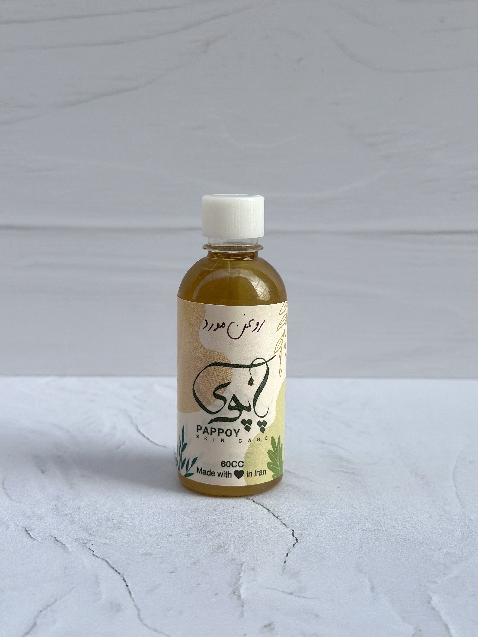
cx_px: 239
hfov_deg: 30.3
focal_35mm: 48
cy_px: 318
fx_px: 884
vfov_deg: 39.7
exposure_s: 1/3058
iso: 100
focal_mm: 6.86
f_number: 1.78
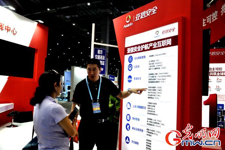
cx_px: 112
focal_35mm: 33
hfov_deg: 57.3
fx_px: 206
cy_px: 75
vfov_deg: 39.9
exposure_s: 1/640
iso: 2500
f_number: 3.8
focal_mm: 22
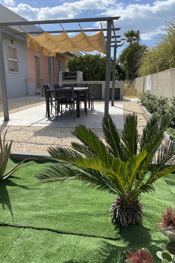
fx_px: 204
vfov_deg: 65.5
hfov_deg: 46.4
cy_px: 133
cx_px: 85
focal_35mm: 28
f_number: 1.8
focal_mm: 4.25
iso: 32
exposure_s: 1/2358
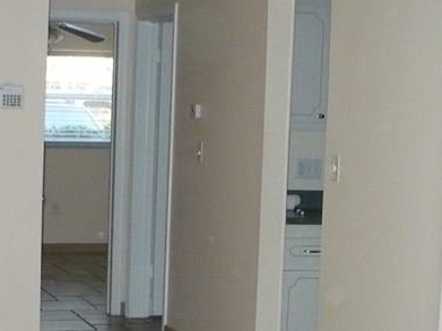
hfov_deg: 20.2
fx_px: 1238
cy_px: 356
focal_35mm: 97
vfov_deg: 14.9
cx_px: 210
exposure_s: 1/30
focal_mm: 6.1
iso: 500
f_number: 2.8
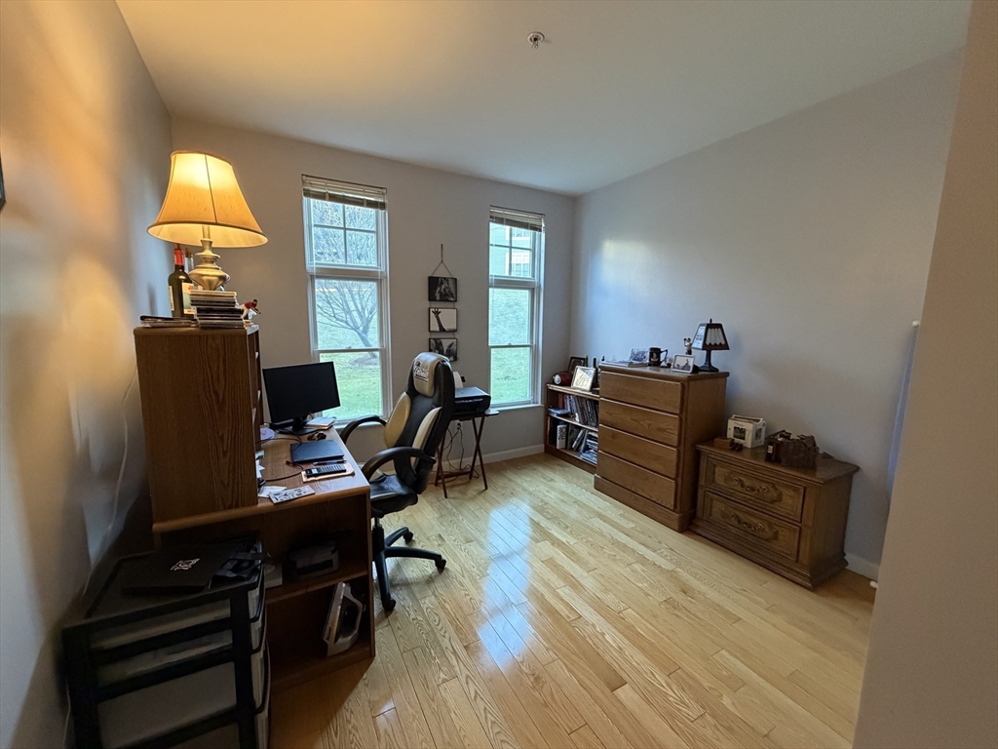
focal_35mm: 14
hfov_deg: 102.1
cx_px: 499
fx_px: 404
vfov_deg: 85.7
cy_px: 374
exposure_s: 1/60
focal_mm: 2.22
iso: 640
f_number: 2.2
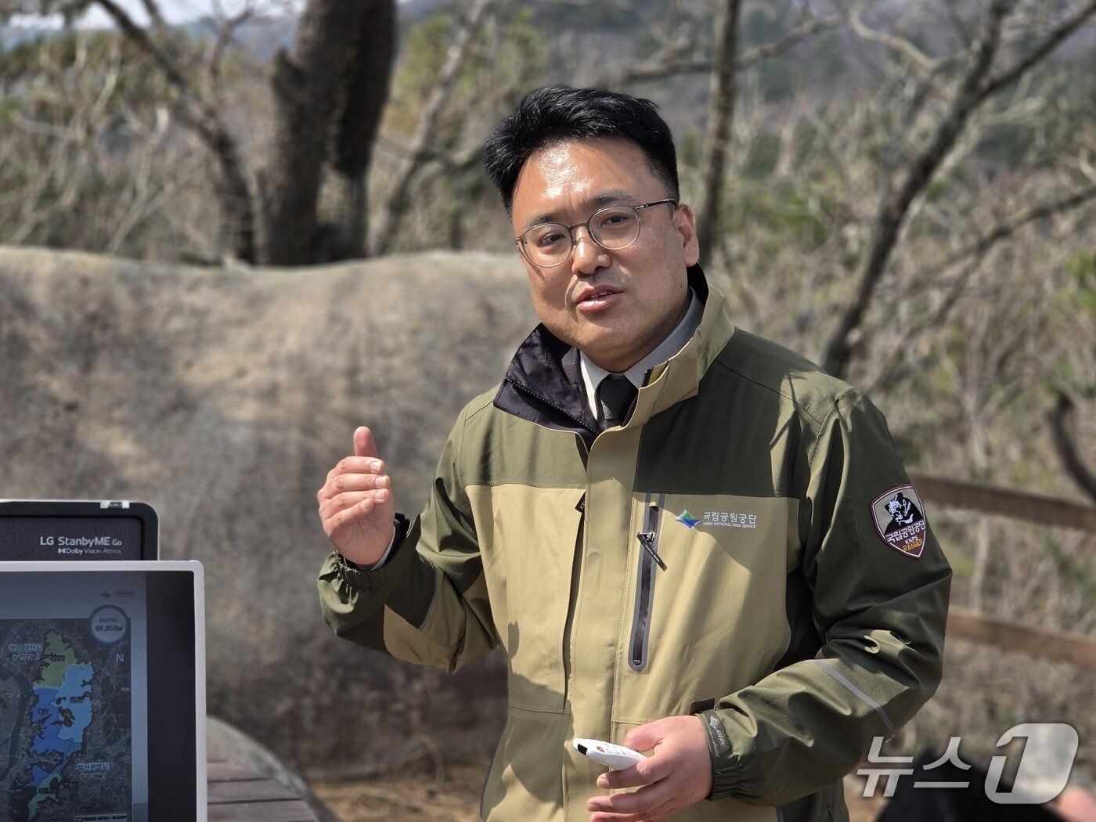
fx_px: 2185
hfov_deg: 28.2
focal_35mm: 69
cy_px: 411
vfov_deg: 21.3
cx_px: 548
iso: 25
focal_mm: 7
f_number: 2.4
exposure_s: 1/435
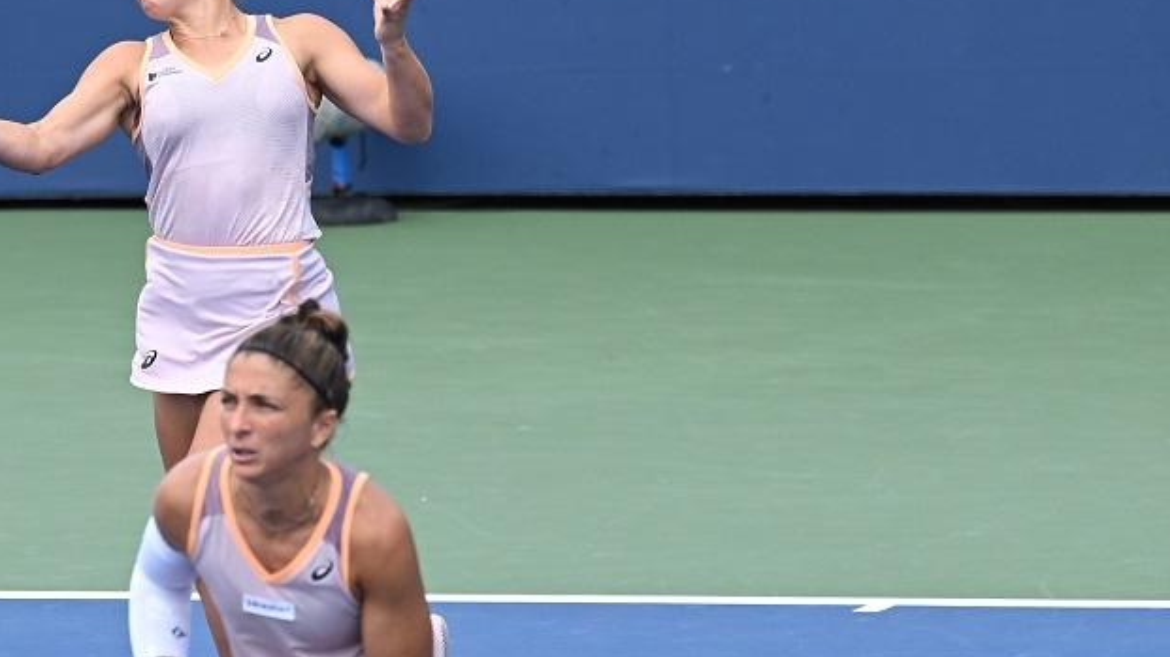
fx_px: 12562
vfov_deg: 3.0
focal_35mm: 405
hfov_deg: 5.3
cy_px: 544
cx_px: 190
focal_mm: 200
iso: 500
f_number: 4
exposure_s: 1/2500
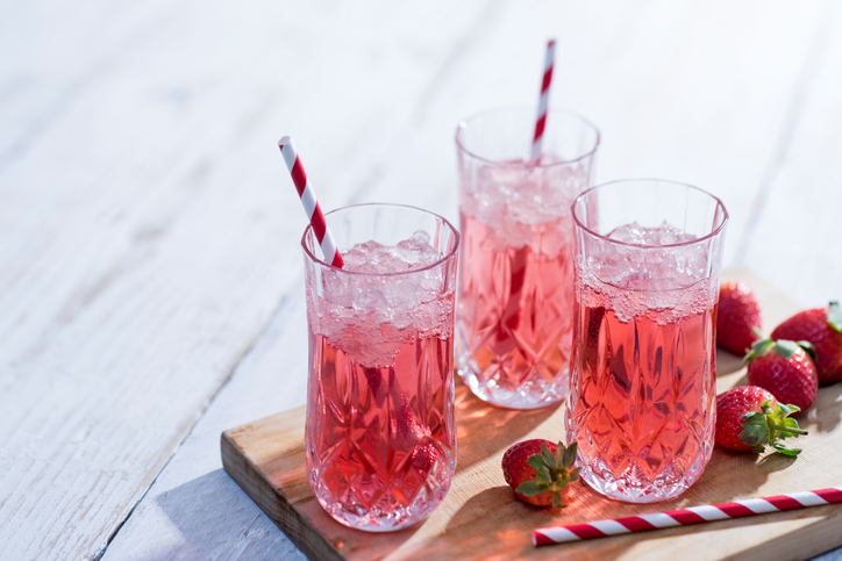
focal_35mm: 85
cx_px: 421
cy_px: 280
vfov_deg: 16.1
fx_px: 1988
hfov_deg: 23.9
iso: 100
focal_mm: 85
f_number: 4.2
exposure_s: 1/90
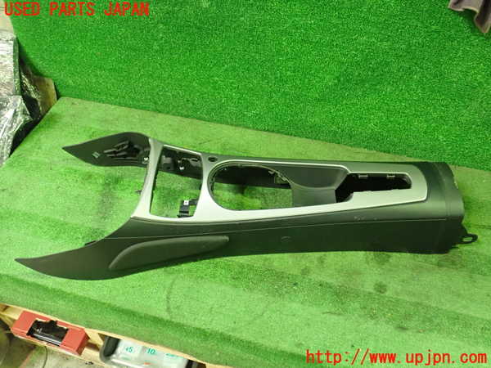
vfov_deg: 46.8
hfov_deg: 60.0
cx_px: 246
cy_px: 184
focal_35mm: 30
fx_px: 426
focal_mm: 5.5
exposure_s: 1/40
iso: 800
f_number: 2.3
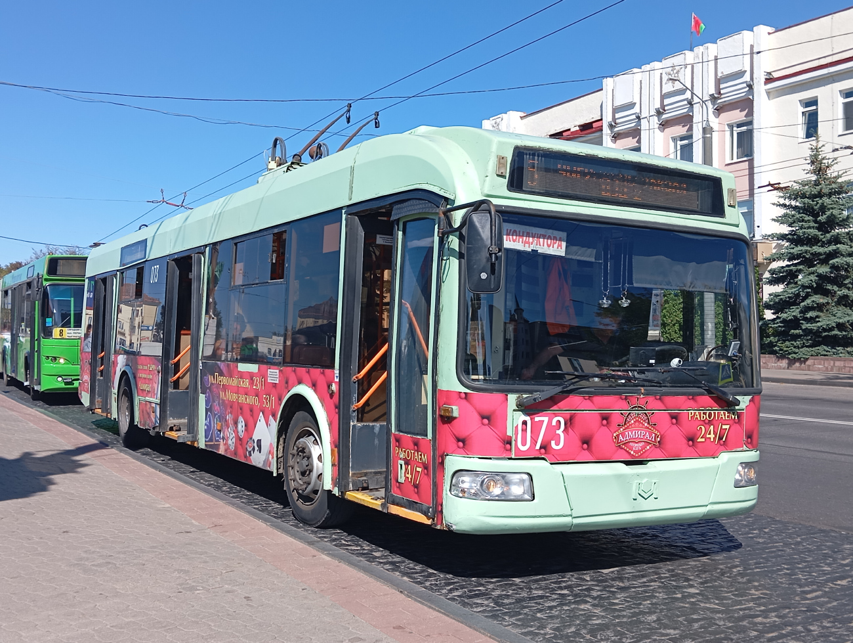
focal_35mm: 39
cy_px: 322
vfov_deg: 36.9
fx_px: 962
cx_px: 426
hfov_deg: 47.8
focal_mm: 4.22
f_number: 1.8
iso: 112
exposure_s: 1/720
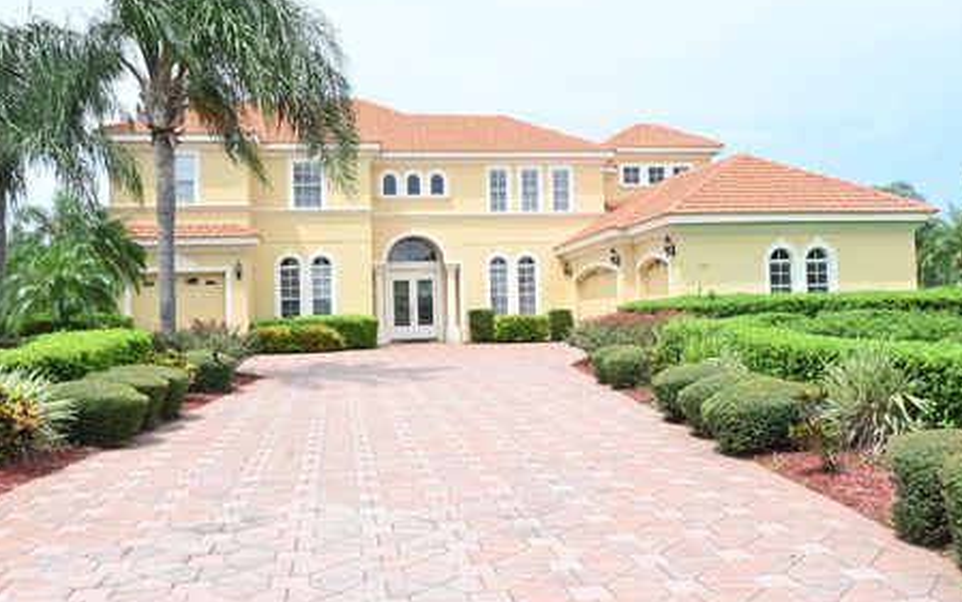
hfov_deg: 56.7
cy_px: 295
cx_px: 484
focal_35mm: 34
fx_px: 892
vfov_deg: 37.3
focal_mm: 20
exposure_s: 1/1600
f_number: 11
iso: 1600
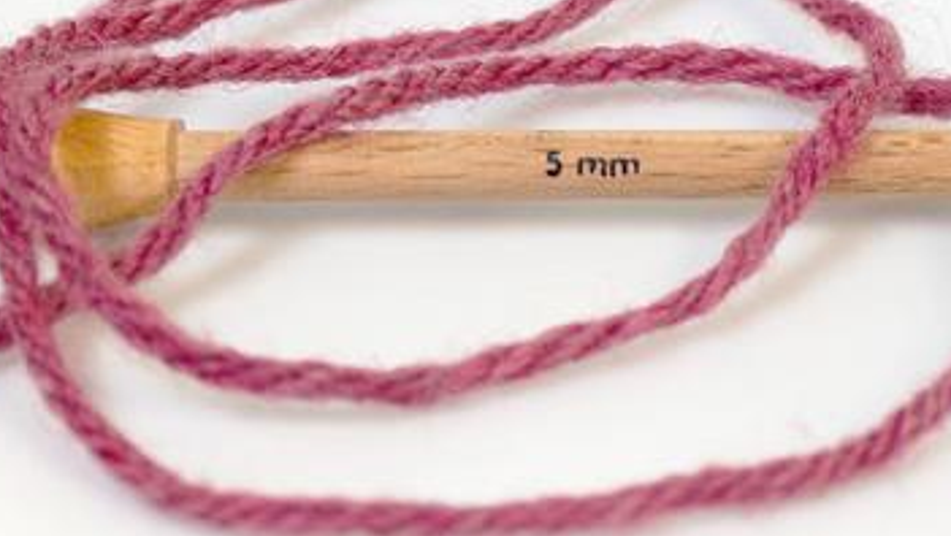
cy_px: 169
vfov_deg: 8.4
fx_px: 3634
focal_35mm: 144
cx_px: 504
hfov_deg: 14.9
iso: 200
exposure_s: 1/19.5
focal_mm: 23.76
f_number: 3
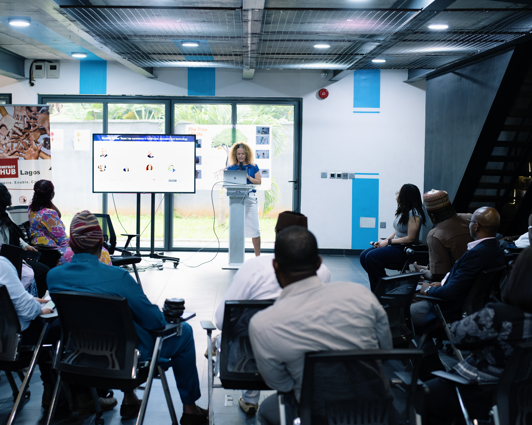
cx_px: 240
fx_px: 897
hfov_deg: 33.0
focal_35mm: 57
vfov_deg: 26.7
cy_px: 212
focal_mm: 50
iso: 1600
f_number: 3.2
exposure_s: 1/100
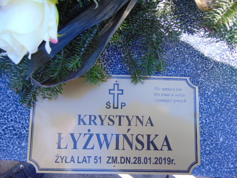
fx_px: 171
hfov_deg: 69.4
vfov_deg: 54.9
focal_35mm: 25
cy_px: 89
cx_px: 118
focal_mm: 4.5
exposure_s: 1/125
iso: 80
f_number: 3
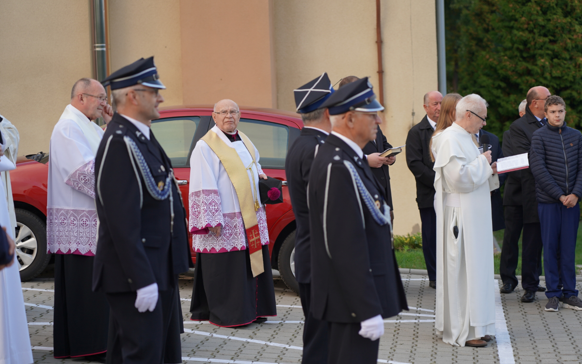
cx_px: 291
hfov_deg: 19.3
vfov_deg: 12.1
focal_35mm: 108
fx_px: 1713
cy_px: 191
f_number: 4
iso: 160
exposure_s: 1/160
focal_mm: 105
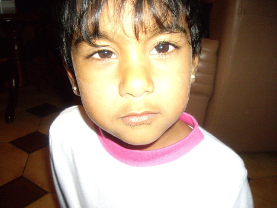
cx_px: 138
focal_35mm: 38
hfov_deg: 49.0
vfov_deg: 37.7
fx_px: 304
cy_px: 104
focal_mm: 6.2
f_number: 2.7
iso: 400
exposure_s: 1/40
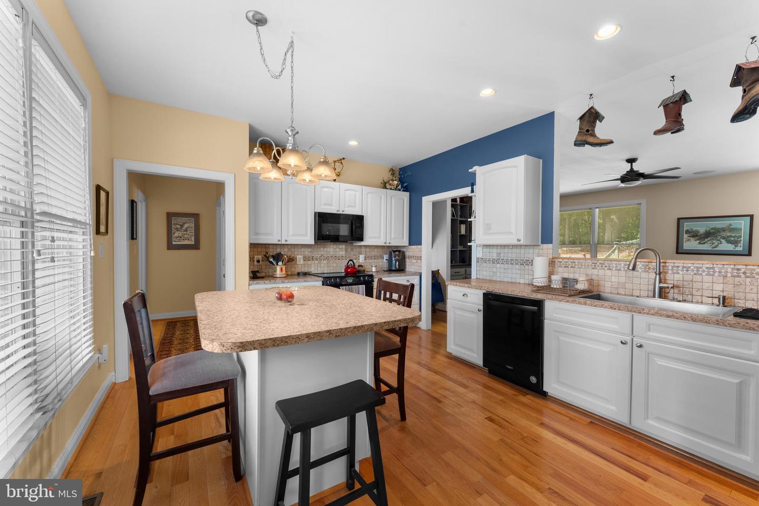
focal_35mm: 14
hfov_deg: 104.3
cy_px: 253
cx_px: 380
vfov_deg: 81.2
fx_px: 295
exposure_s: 1/2
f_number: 9
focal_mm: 14
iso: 250
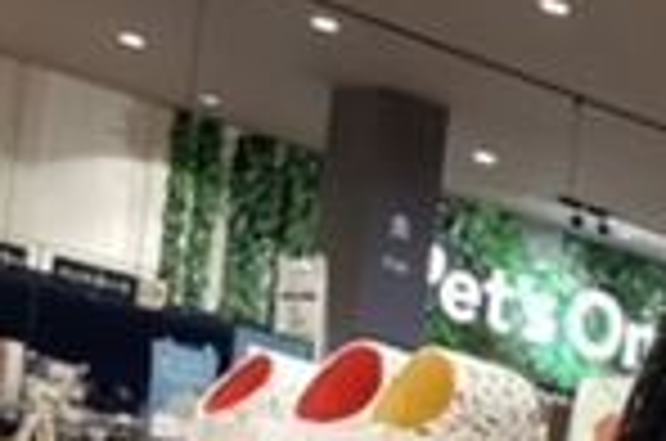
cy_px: 958
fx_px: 2418
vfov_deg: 9.5
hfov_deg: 14.2
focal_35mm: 131
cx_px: 1116
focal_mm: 3.3
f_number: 2.4
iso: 125
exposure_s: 1/50
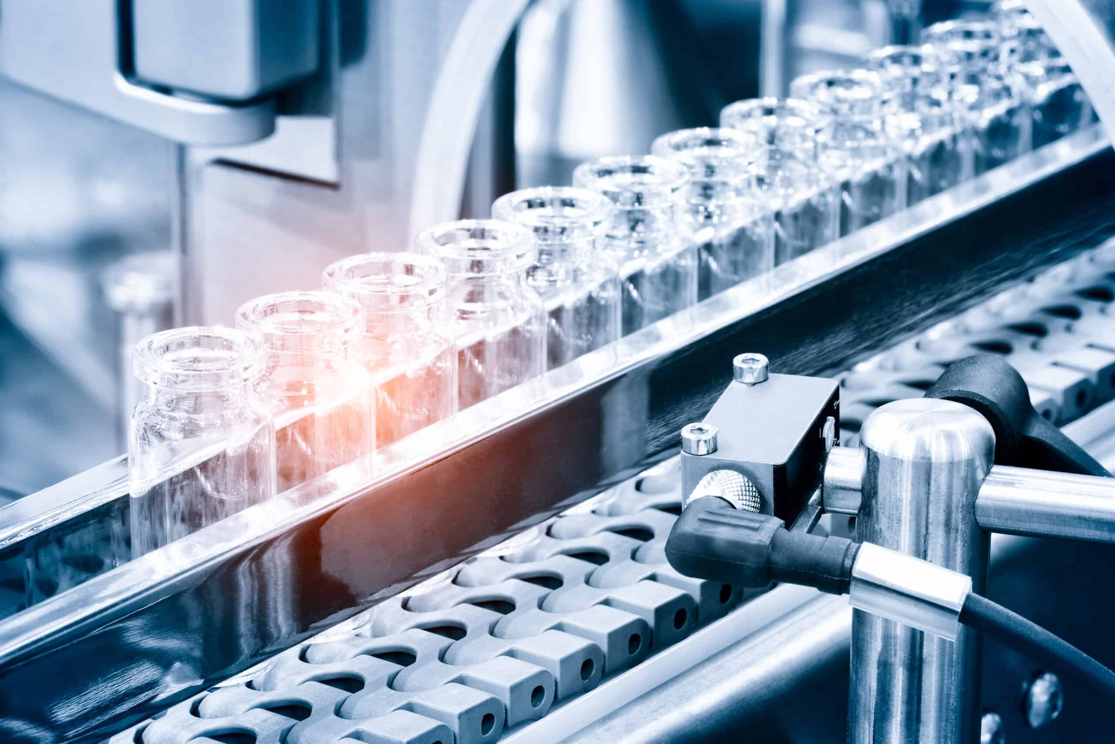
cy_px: 372
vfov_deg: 11.4
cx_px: 558
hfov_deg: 17.1
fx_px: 3717
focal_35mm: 120
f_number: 16
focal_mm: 80
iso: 200
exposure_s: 3.2
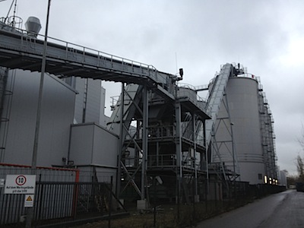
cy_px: 114
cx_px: 152
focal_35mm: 35
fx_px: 307
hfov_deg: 52.6
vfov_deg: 40.7
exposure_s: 1/120
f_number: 2.4
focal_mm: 4.28
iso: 50
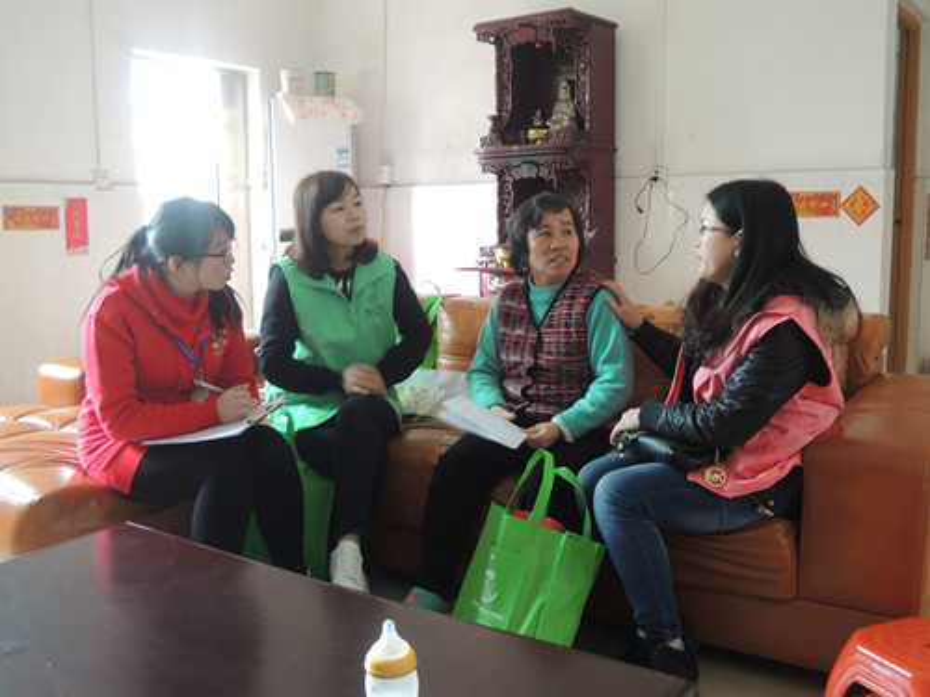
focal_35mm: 35
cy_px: 348
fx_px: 940
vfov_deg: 40.7
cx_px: 465
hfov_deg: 52.6
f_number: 3.2
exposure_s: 1/15
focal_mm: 6.3
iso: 400
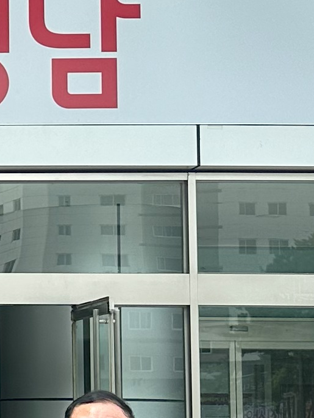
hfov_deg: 9.2
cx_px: -507
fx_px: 1704
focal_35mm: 141
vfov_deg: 13.9
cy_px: 310
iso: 80
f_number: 1.78
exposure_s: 1/1721
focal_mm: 6.86
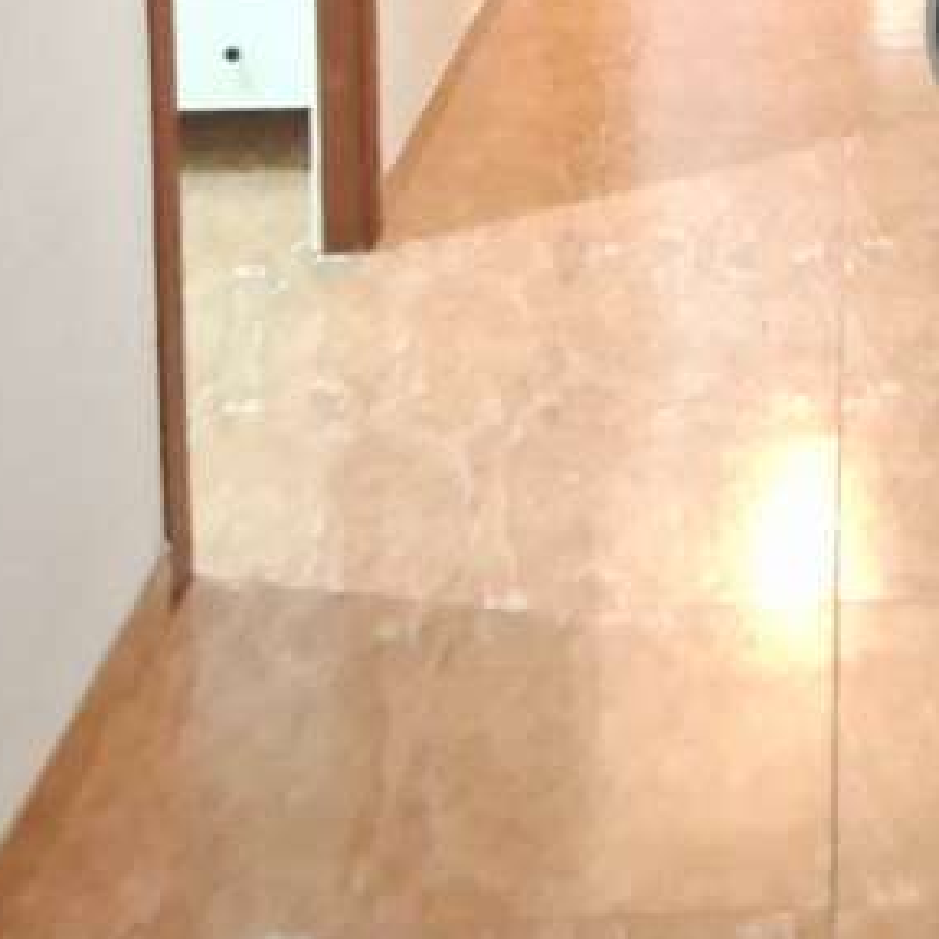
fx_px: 1841
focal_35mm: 60
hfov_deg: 27.3
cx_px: 887
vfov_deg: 22.5
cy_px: -535
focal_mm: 1.74
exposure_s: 1/12
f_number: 2.2
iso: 800
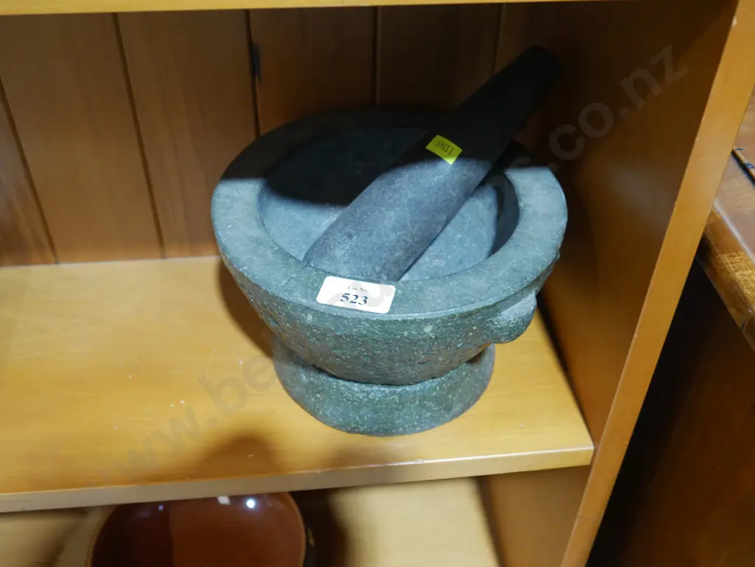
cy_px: 284
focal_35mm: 38
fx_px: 829
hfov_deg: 49.0
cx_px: 378
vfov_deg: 37.8
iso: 2000
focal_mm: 19
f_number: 5
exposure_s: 1/60
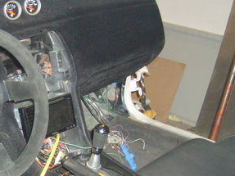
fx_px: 529
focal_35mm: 78
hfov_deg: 24.2
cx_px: 18
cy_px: 132
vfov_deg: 18.8
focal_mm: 5.8
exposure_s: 1/45
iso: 213
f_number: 2.8
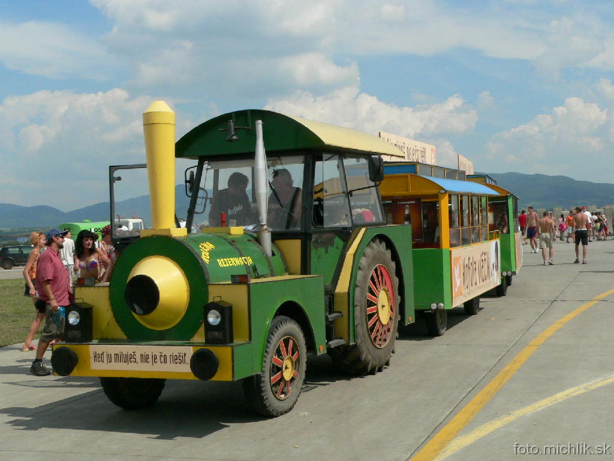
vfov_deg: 29.1
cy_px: 230
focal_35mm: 50
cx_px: 307
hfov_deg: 38.2
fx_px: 887
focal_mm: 8.3
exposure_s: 1/1000
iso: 200
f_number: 8
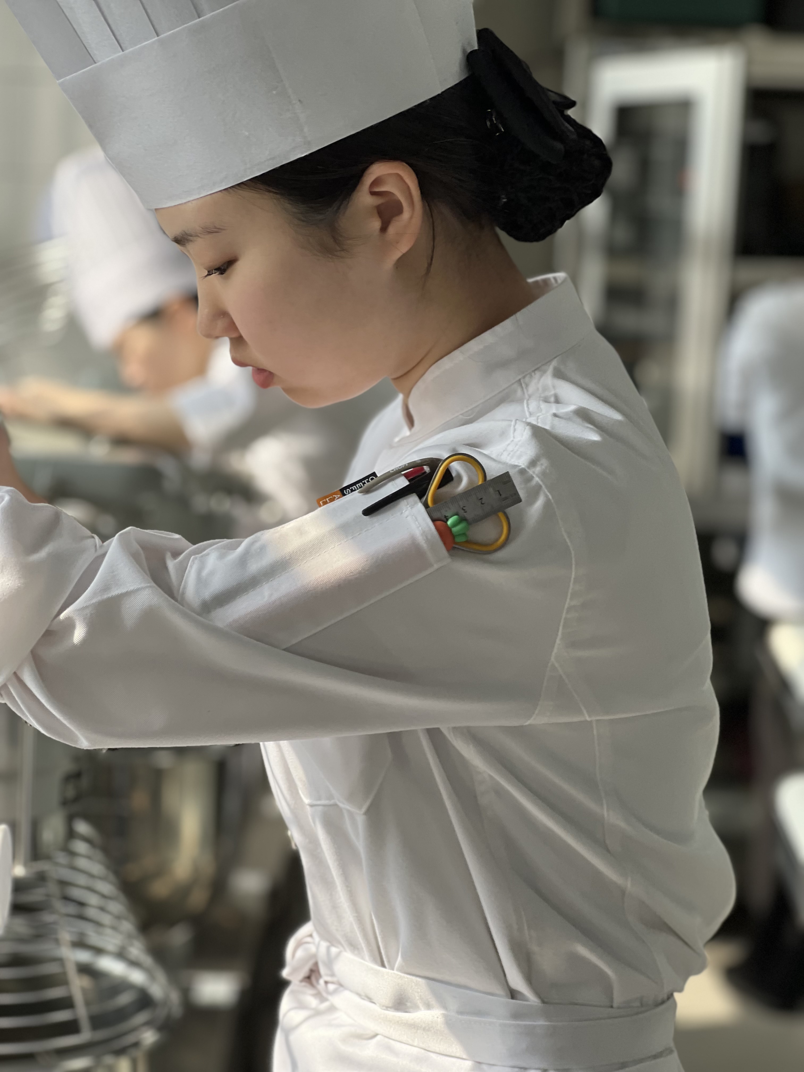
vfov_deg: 25.3
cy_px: 536
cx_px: 402
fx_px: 2385
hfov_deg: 19.1
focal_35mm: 77
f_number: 2.8
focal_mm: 9
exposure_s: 1/120
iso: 40
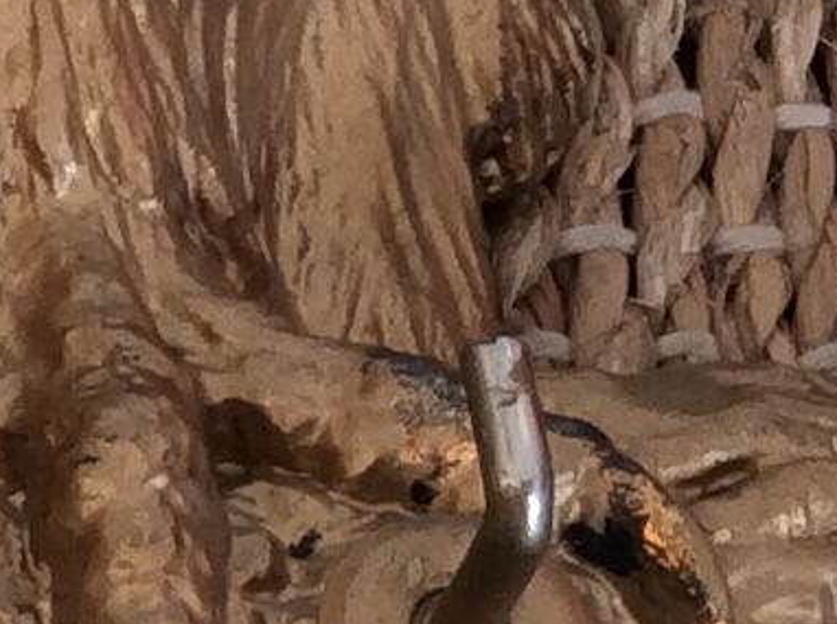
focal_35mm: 217
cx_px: -462
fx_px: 5237
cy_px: 311
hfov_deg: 8.9
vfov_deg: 6.8
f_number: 2.4
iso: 32
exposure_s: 1/25
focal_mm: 3.3
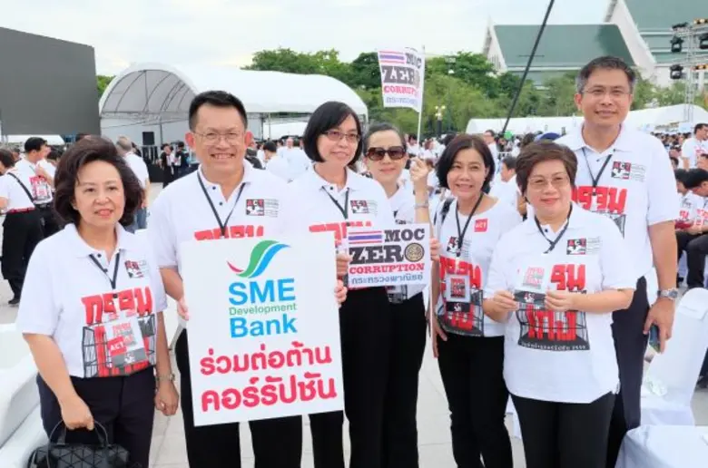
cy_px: 234
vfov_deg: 40.9
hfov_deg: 58.8
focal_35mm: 32
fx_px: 628
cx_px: 354
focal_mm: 21.1
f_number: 5
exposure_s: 1/150
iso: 400
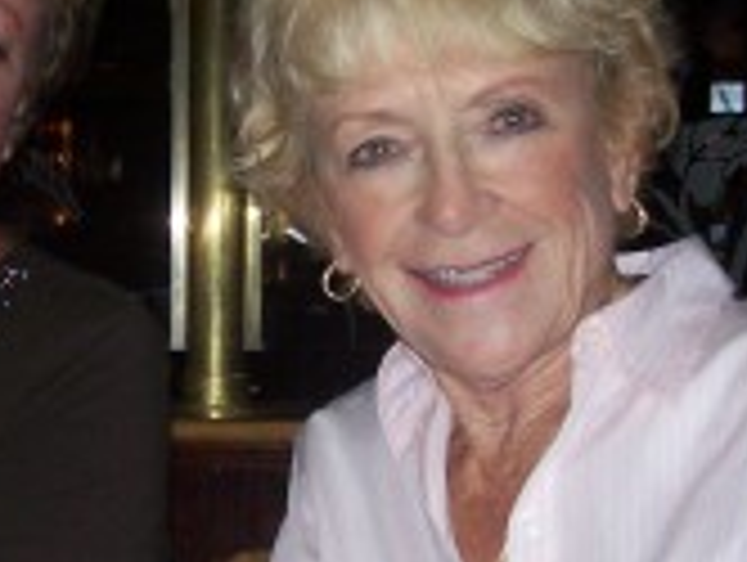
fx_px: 1988
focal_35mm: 92
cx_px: 166
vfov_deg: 16.1
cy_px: 317
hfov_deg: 21.1
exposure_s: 1/60
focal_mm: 5.6
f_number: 2.7
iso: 125
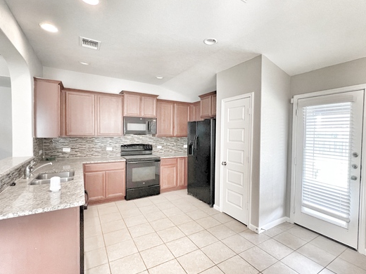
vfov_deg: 78.1
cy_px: 140
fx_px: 169
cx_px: 198
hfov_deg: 94.3
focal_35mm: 16
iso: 320
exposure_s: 1/60
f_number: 1.8
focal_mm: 1.57
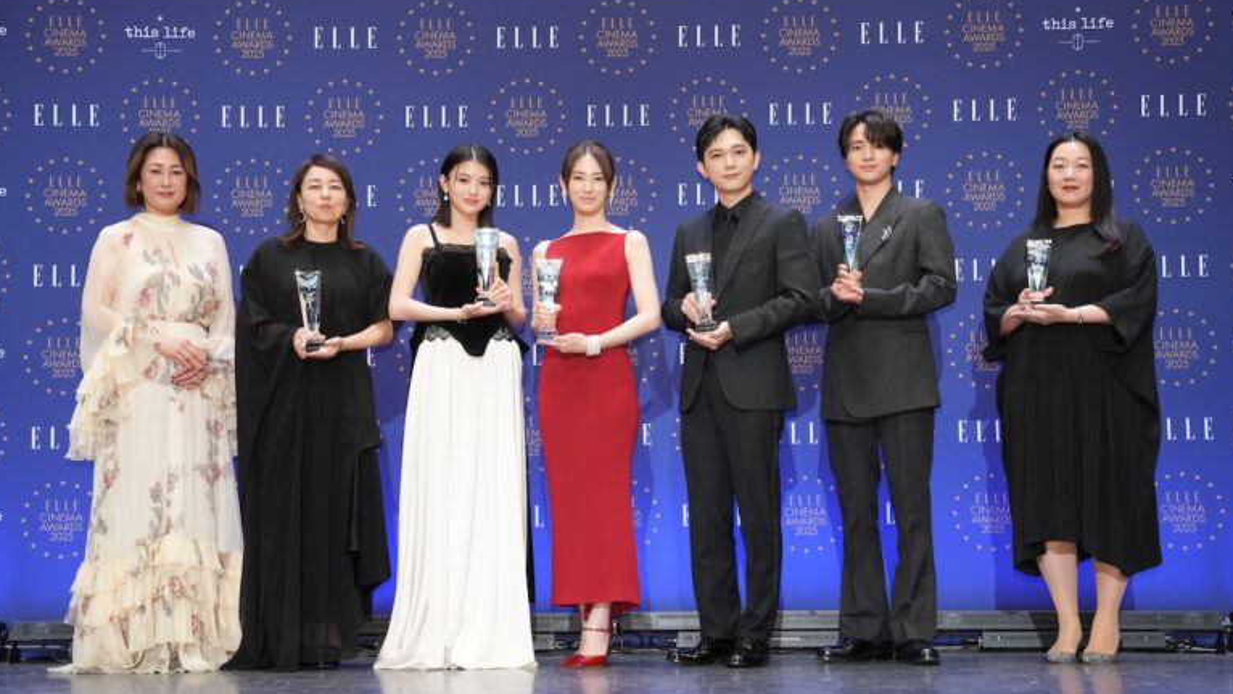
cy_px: 372
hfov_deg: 32.8
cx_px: 621
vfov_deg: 18.8
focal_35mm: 64
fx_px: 2093
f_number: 5.6
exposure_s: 1/200
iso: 2000
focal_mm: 60
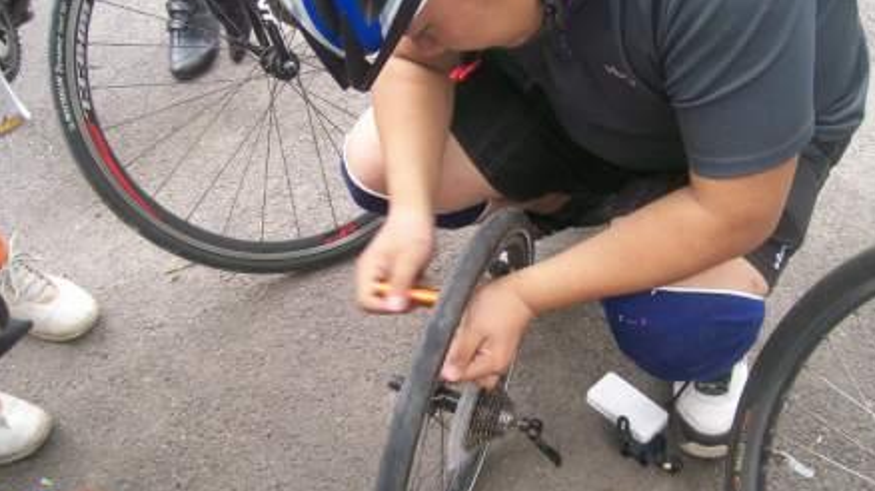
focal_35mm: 39
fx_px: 905
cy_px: 301
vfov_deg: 30.3
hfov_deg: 51.6
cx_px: 443
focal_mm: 5.8
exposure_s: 1/79.9
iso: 200
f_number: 2.8
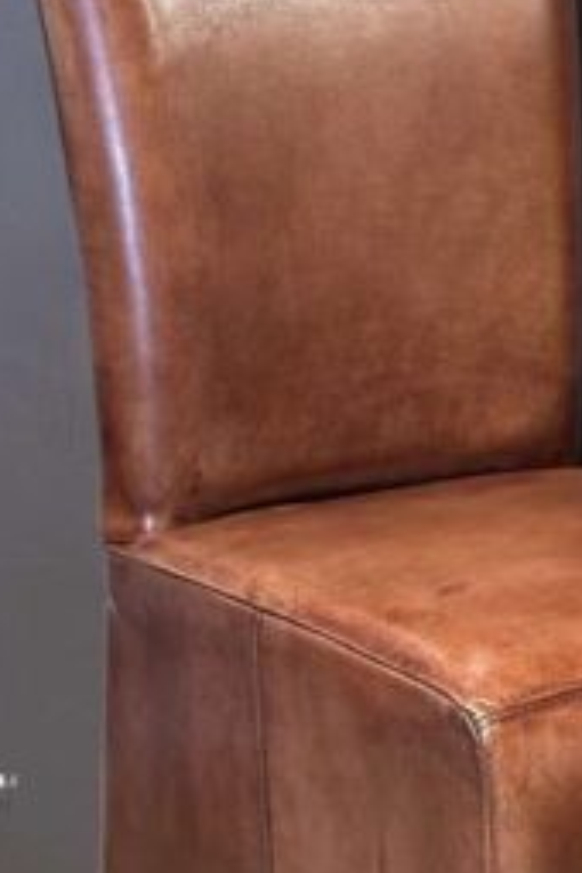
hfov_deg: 12.2
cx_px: 500
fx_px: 2716
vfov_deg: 18.2
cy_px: 553
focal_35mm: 112
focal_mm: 6.86
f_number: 1.78
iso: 500
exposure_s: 1/33
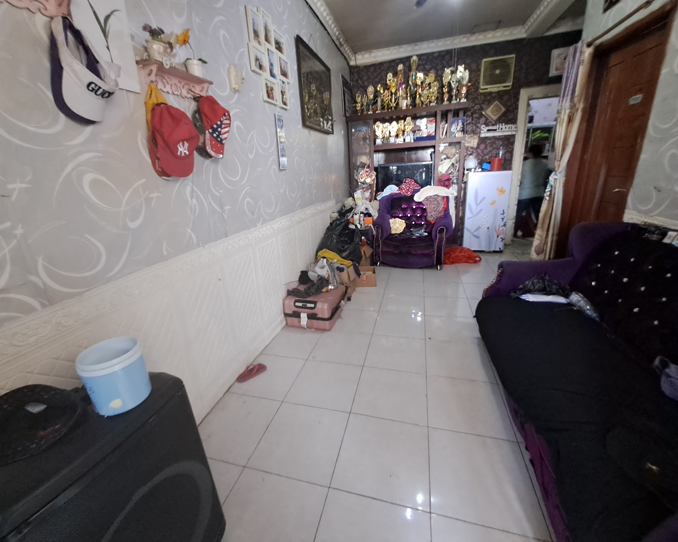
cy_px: 266
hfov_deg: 100.7
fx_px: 281
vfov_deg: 88.0
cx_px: 334
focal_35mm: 14
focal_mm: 1.42
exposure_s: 1/25
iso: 500
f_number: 2.2
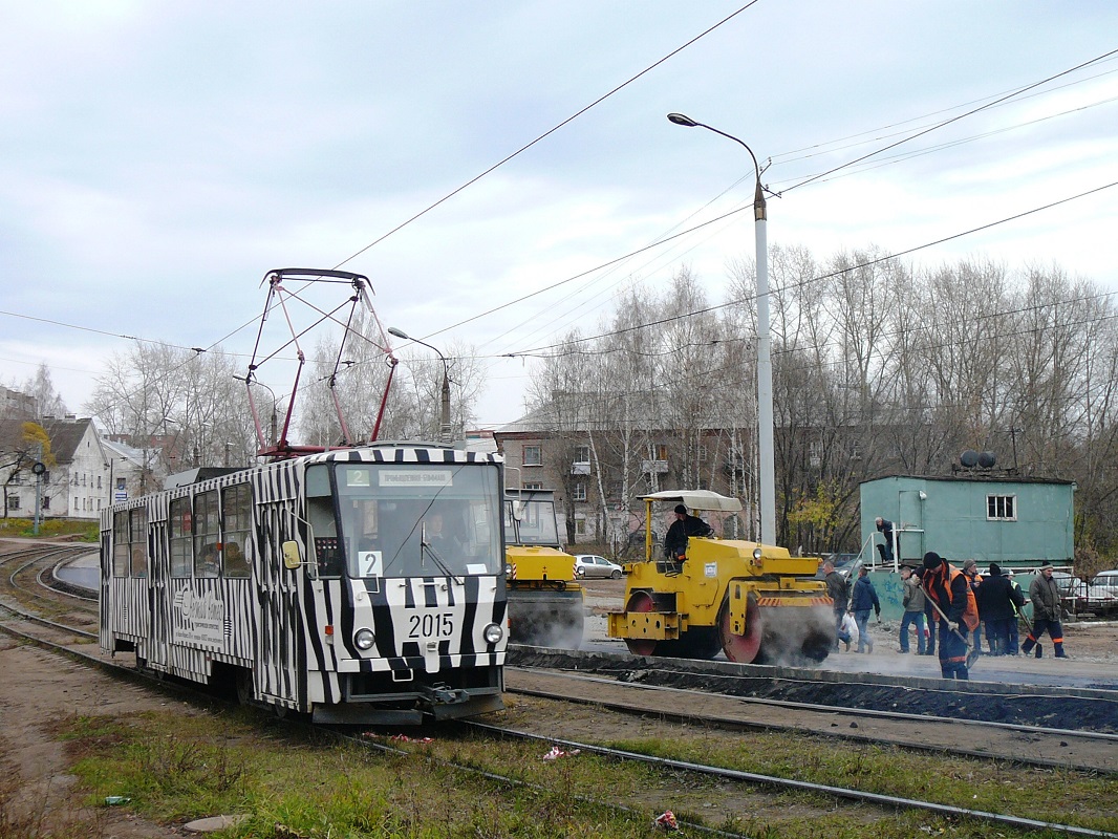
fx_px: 1518
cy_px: 420
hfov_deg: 40.4
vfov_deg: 30.9
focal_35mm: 47
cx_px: 559
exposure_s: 1/125
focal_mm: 7
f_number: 3.3
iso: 100
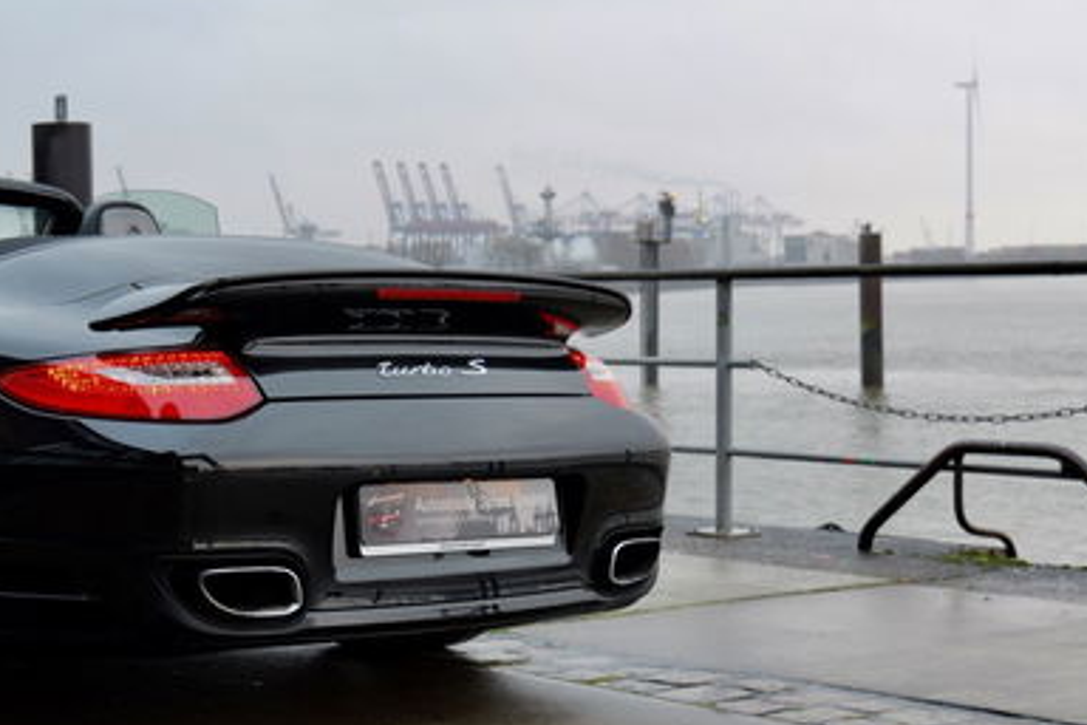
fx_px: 2053
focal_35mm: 68
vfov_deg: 20.0
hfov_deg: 28.6
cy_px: 396
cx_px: 127
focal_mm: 34
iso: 640
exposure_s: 1/60
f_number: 4.4
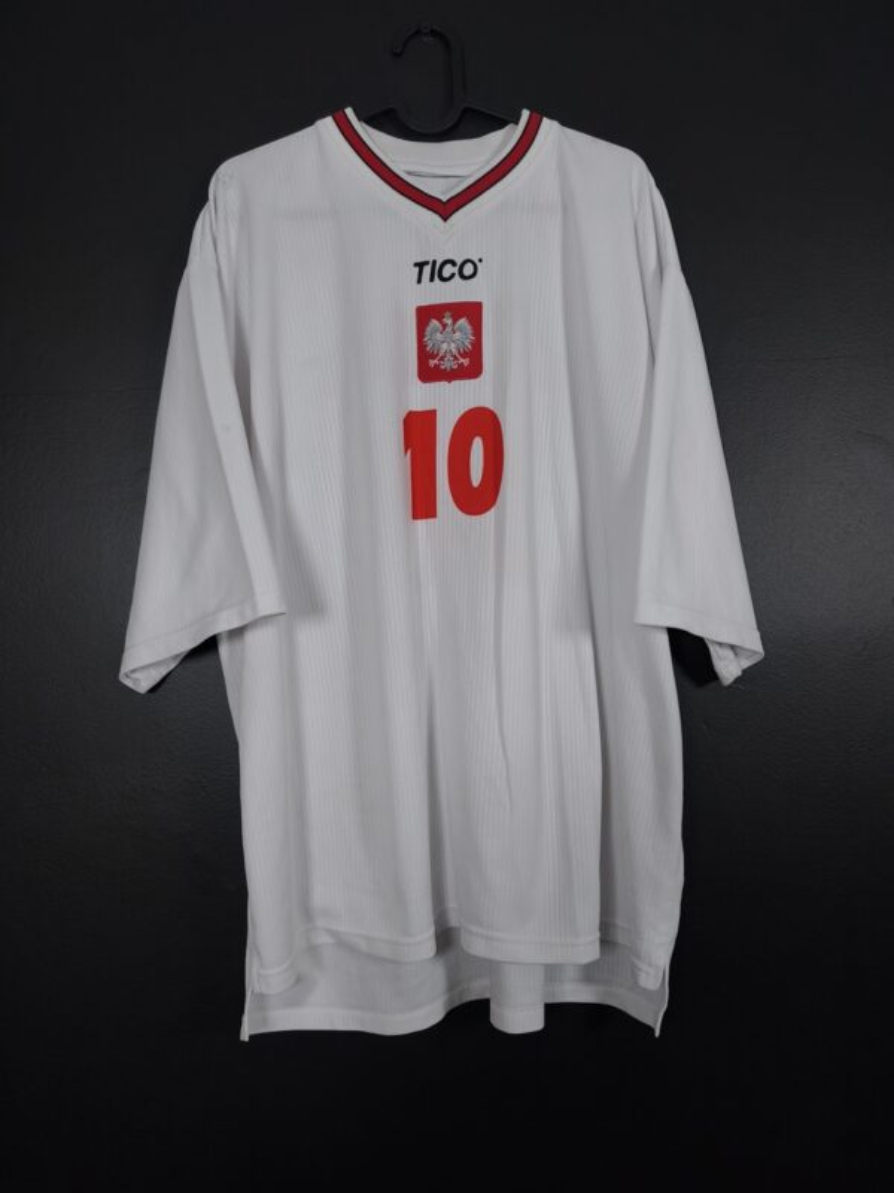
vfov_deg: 73.9
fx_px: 792
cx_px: 447
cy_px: 596
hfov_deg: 58.9
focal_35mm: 23
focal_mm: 6.57
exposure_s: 1/125
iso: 500
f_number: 1.6
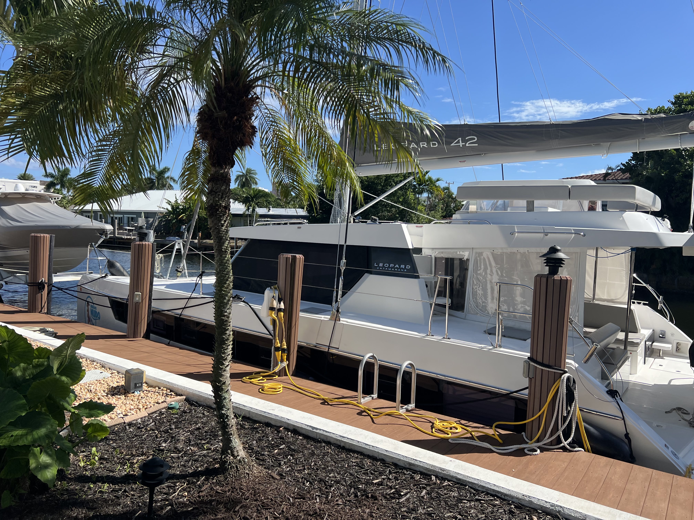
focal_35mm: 26
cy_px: 260
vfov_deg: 53.1
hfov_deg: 67.3
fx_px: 521
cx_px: 347
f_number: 1.5
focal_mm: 5.7
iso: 50
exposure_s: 1/3571
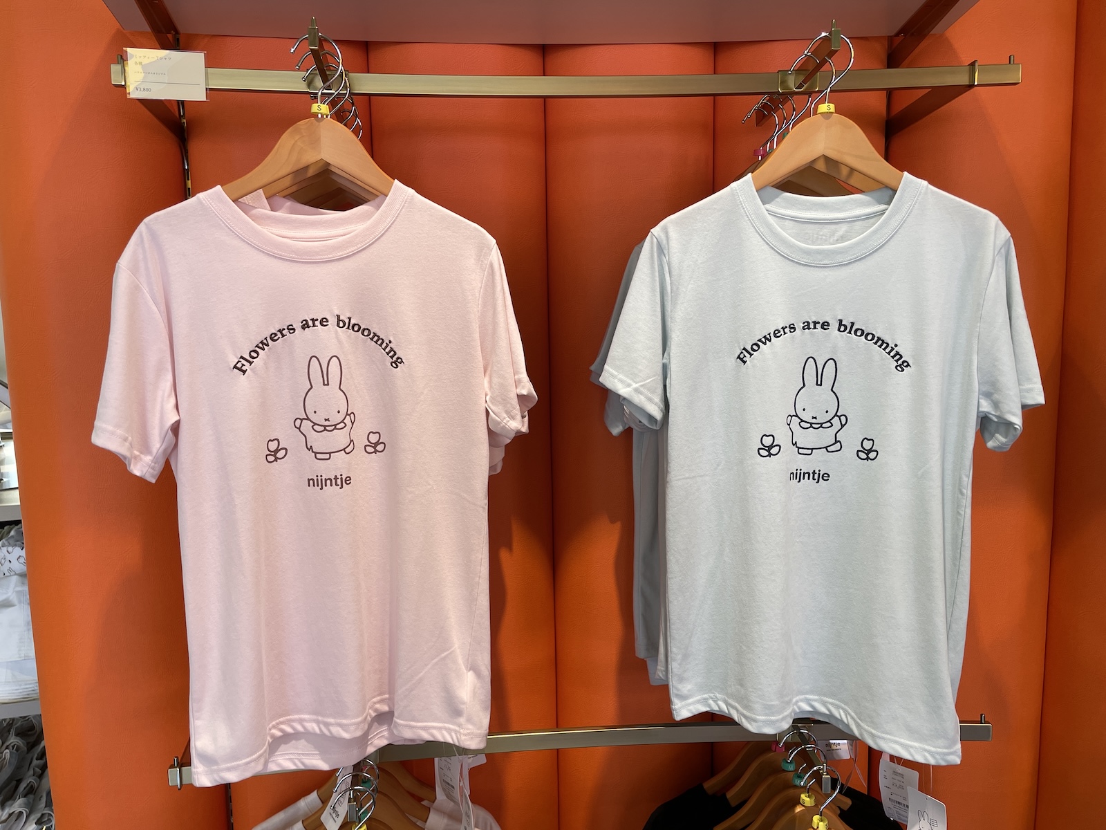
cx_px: 553
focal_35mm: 26
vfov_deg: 53.1
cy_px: 415
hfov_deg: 67.3
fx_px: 831
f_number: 1.6
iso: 40
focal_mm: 4.2
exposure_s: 1/121
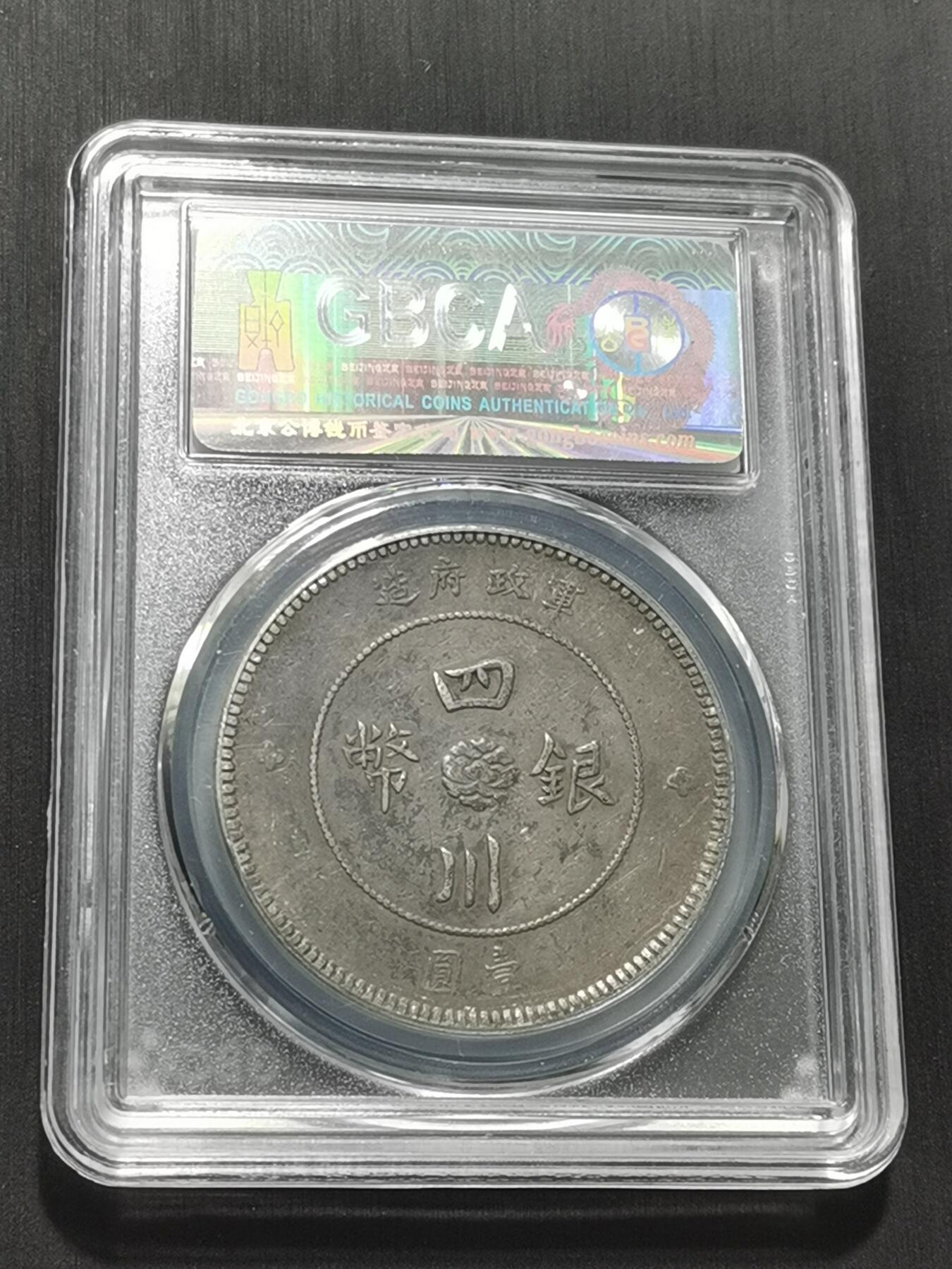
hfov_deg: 18.2
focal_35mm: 81
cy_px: 634
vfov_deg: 24.1
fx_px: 2970
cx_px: 476
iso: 100
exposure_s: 1/100
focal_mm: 5.58
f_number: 1.8
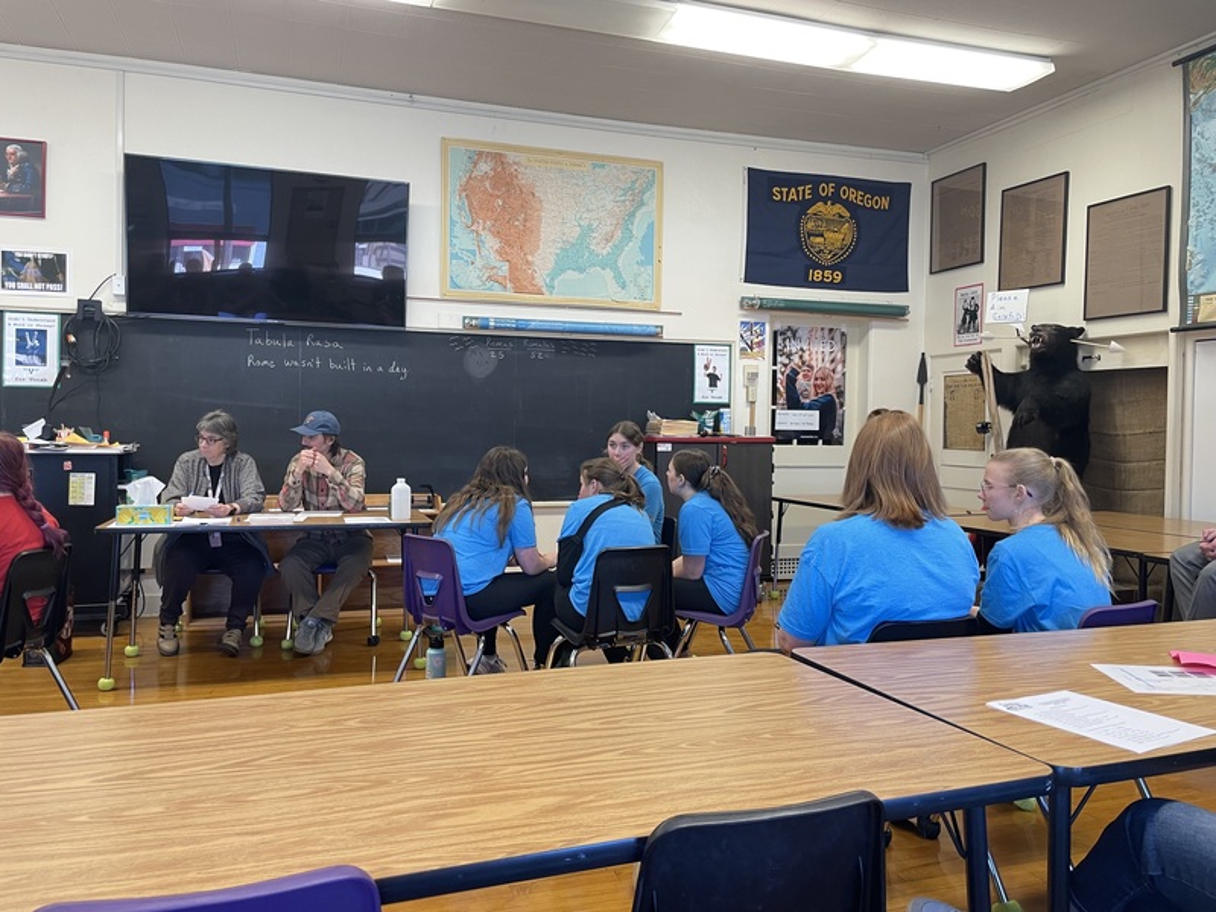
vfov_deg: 53.1
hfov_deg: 67.3
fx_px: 913
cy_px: 456
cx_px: 608
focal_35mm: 26
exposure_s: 1/60
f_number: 1.6
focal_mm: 4.2
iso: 80
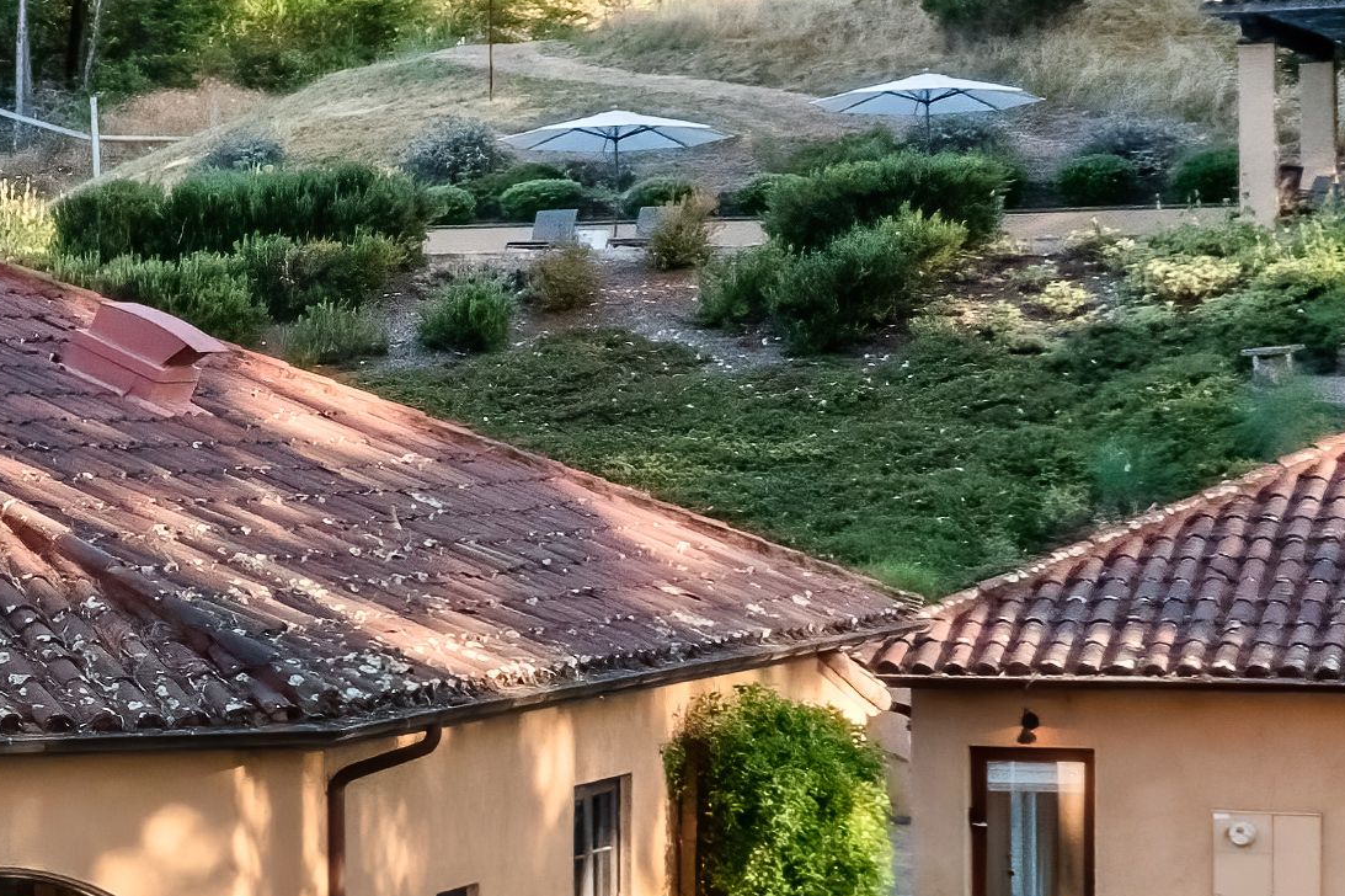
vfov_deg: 9.8
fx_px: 5229
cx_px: -966
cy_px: 516
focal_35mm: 140
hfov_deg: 13.4
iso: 200
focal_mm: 10.26
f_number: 6.3
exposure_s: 1/50
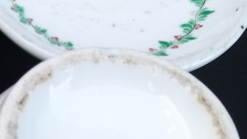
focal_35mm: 83
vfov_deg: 13.4
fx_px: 544
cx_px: -90
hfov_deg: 22.4
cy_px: 233
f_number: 1.8
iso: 117
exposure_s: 1/100
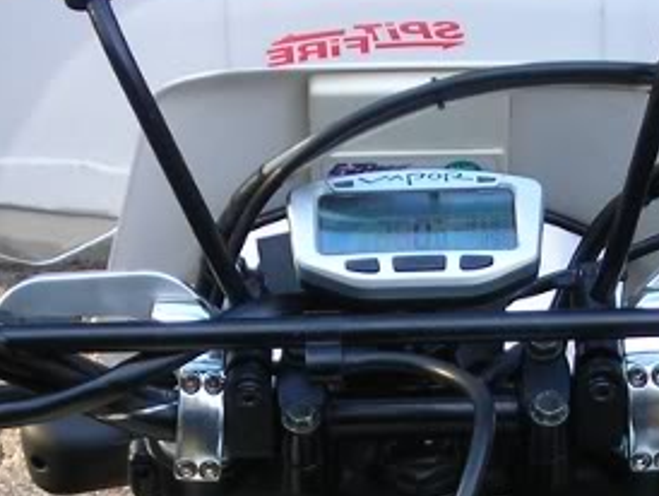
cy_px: 465
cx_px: 378
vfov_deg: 10.4
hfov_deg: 13.9
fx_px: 2706
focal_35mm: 142
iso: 50
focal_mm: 6.3
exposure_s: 1/35
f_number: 3.2
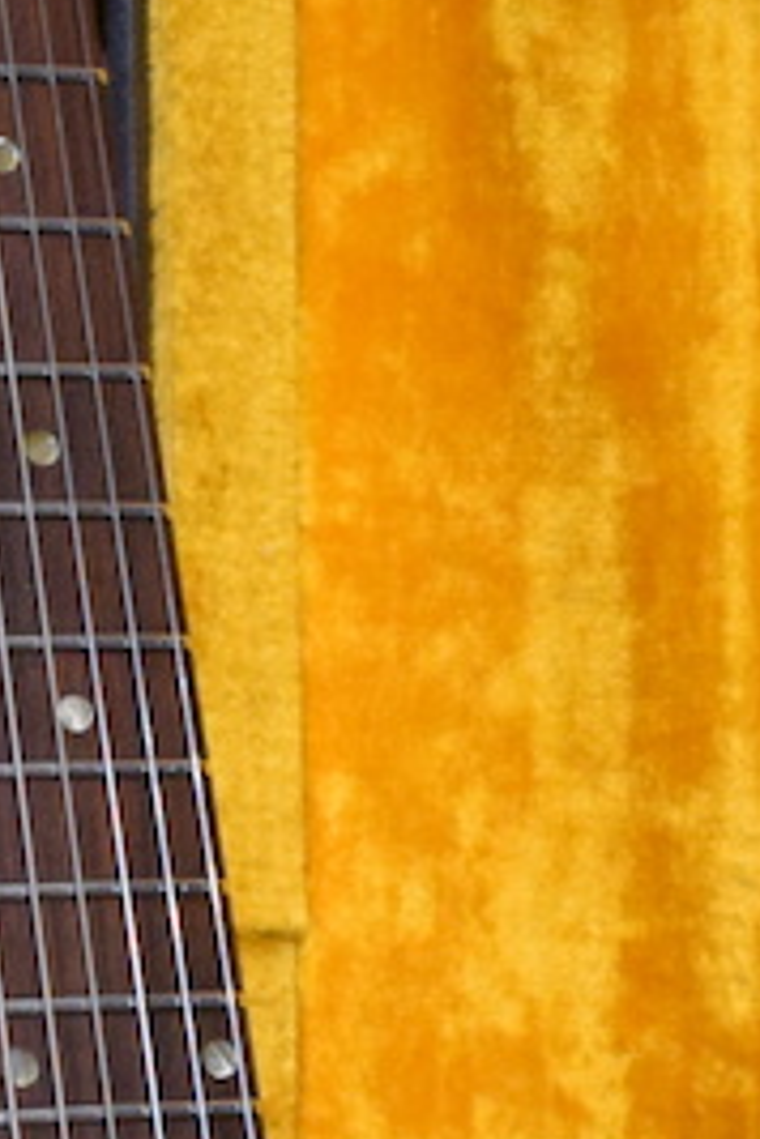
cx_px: 73
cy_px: 1527
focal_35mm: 177
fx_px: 5598
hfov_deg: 7.7
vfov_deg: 11.3
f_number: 3.8
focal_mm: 21
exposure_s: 1/60
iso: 2000
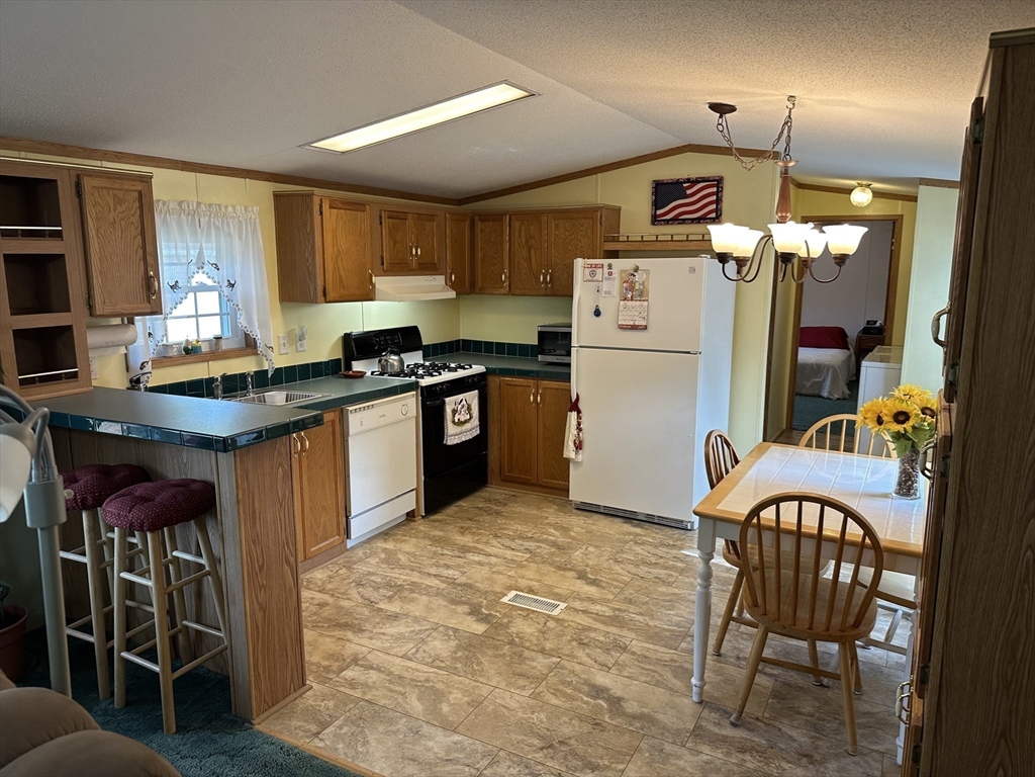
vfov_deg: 56.8
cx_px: 518
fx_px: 718
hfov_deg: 71.6
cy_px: 388
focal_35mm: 24
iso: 125
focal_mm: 6.86
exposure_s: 1/120
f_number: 1.78
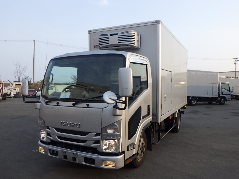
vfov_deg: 49.7
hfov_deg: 63.4
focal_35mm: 28
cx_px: 120
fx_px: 193
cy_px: 90
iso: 125
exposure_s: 1/320
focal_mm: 5
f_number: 4.2
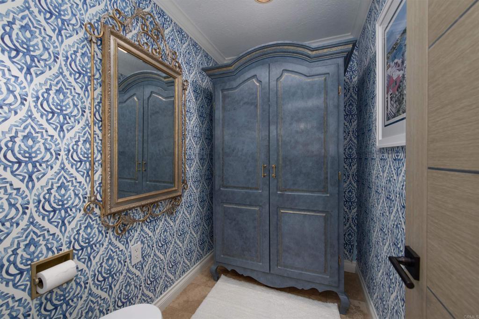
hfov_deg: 104.3
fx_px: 186
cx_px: 240
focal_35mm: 14
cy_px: 160
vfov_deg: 81.2
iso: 320
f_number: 7.1
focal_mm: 14
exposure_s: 1/60
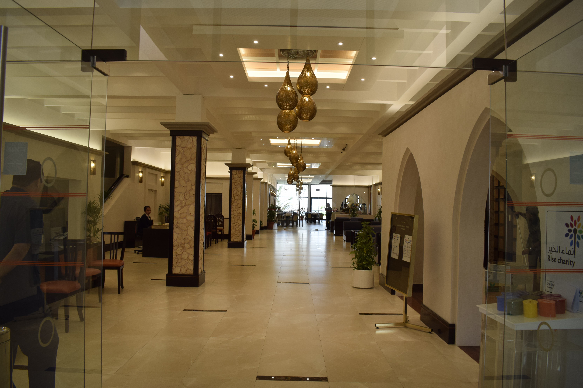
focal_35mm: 27
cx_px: 292
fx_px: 437
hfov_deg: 67.4
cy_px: 194
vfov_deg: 47.9
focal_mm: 18
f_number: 5.6
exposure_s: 1/125
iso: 400
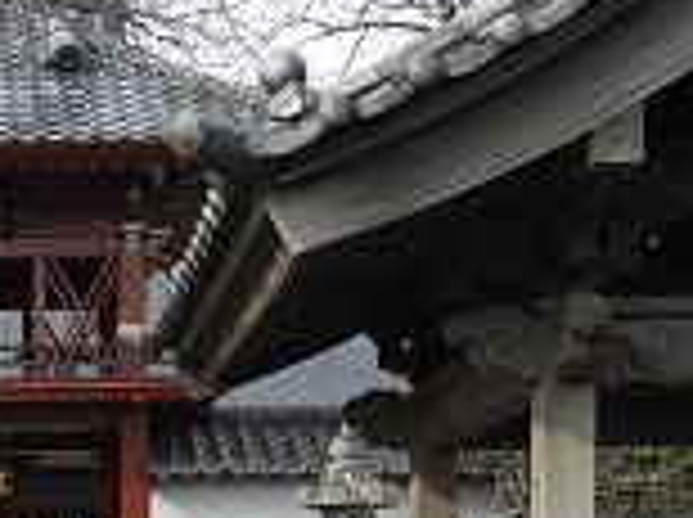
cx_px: 90
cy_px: 428
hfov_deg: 15.0
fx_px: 2599
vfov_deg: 11.3
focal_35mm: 130
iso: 100
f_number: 4
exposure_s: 1/250
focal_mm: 9
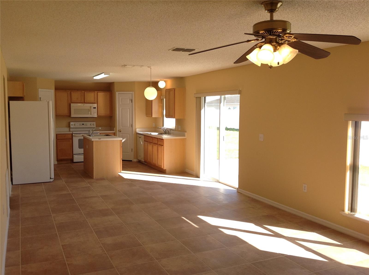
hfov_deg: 52.7
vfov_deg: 40.6
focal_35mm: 35
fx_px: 372
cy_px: 138
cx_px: 184
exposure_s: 1/194
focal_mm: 4.28
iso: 50
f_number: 2.4
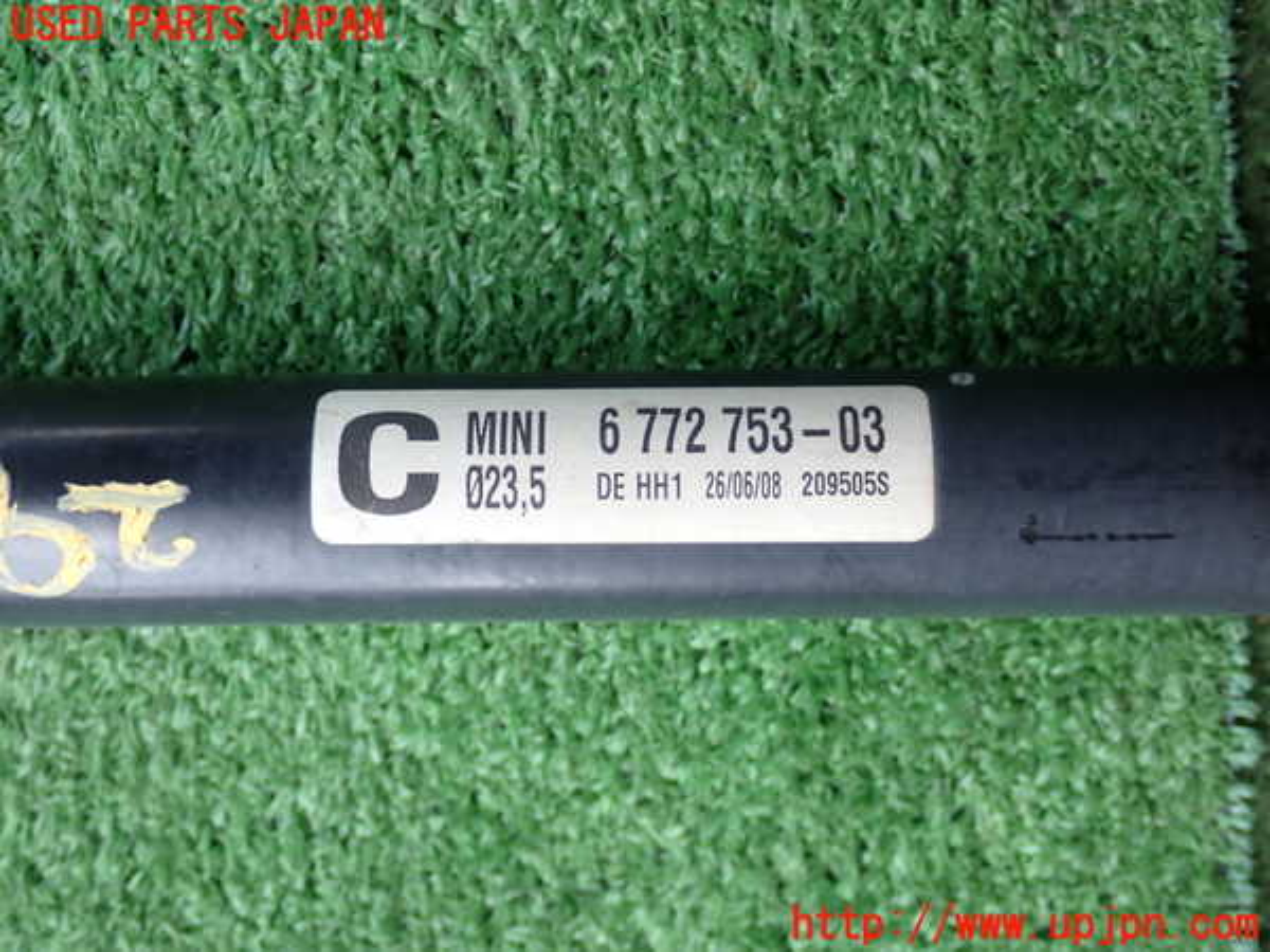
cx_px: 635
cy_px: 476
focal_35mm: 54
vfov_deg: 27.0
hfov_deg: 35.5
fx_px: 1981
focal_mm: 9.65
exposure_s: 1/125
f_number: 3.3
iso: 125
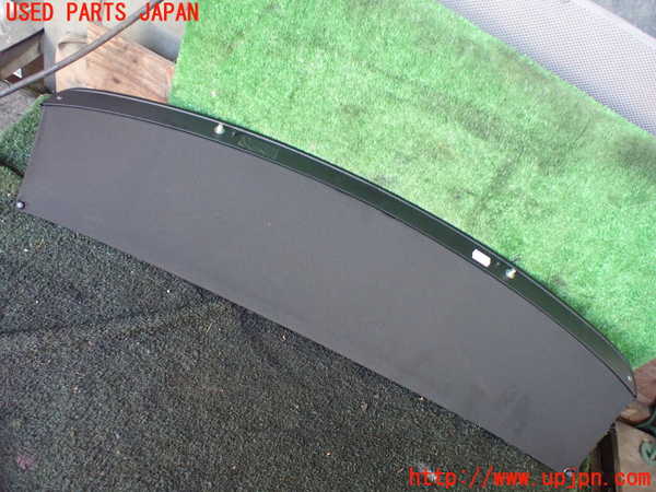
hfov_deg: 60.0
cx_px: 328
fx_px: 569
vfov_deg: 46.8
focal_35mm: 30
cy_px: 246
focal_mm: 5.4
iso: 800
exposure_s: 1/80
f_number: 2.3
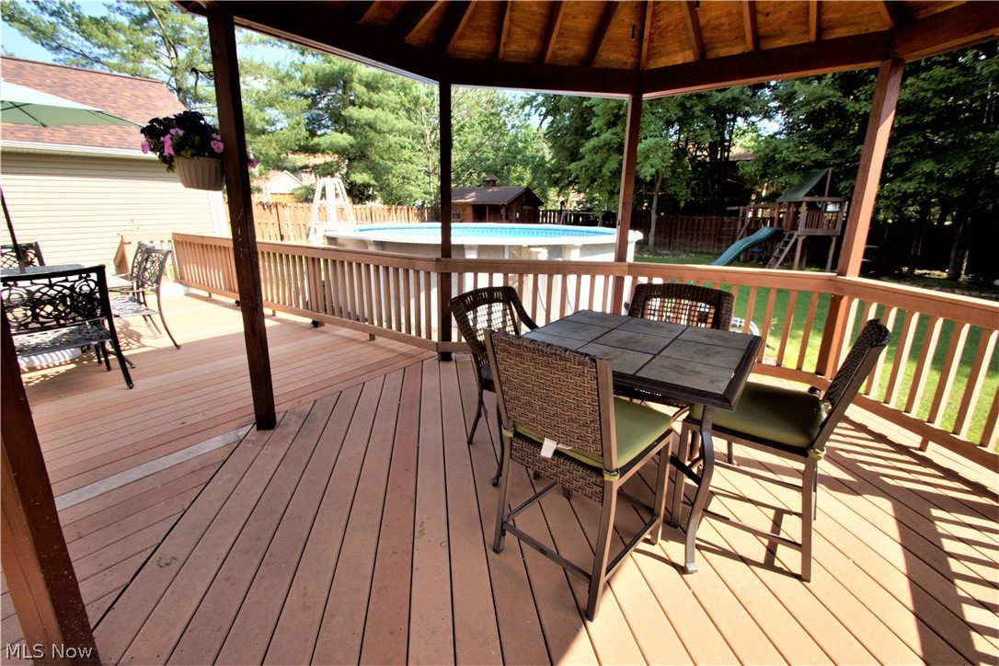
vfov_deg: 77.3
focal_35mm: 15
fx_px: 416
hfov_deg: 100.4
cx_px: 500
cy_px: 333
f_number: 8
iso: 100
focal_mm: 10
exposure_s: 1/100
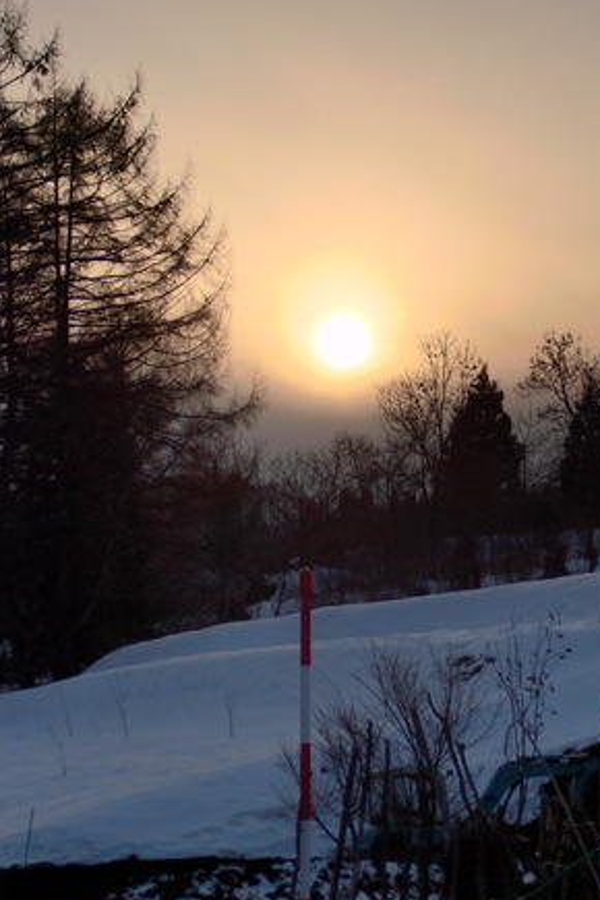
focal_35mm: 107
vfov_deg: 19.1
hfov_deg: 12.7
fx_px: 2675
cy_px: 455
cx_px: 530
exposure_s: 1/4000
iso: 100
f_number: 4.1
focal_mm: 12.23
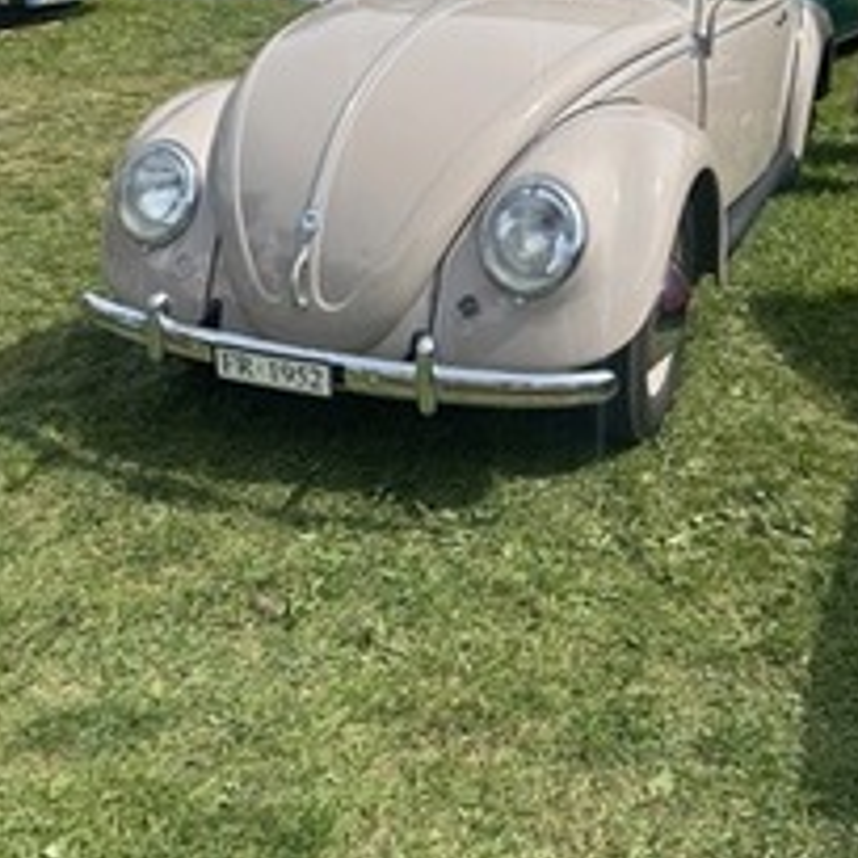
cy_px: 259
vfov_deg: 42.0
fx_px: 1094
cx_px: 448
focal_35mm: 39
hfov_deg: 42.8
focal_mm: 6.86
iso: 80
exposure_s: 1/3861
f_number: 1.78
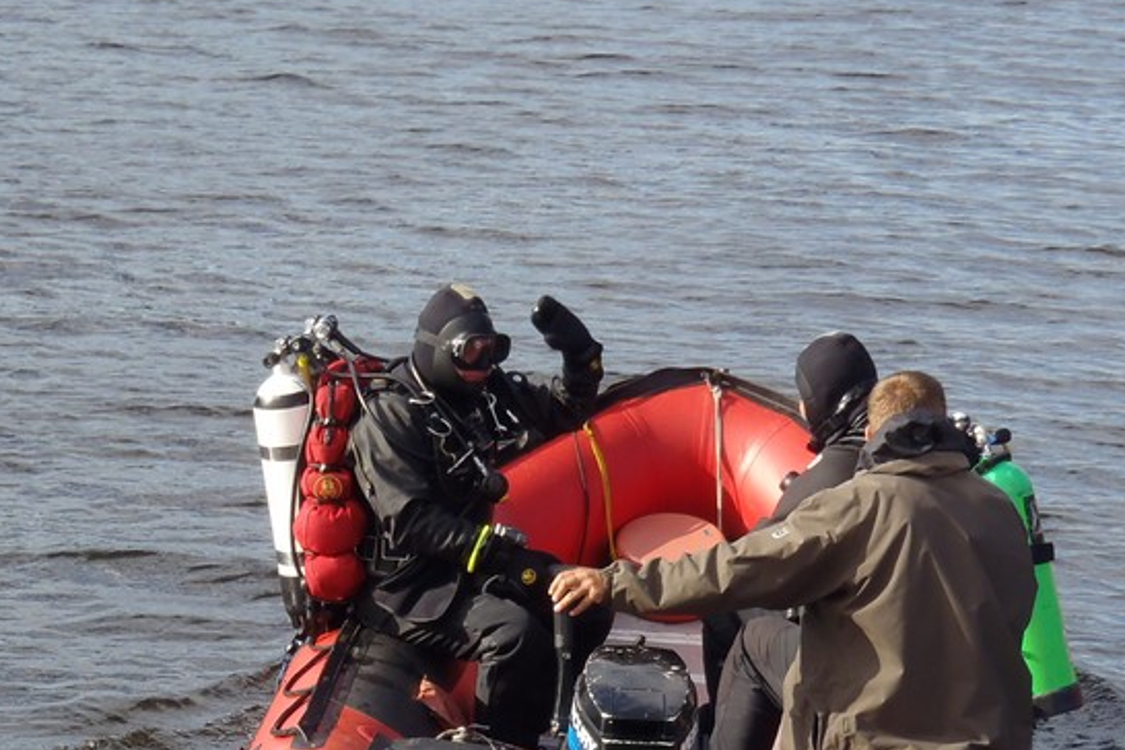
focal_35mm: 164
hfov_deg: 12.5
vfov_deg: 8.4
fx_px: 5125
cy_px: 628
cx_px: 651
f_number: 4.4
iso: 80
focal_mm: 15.06
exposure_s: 1/250
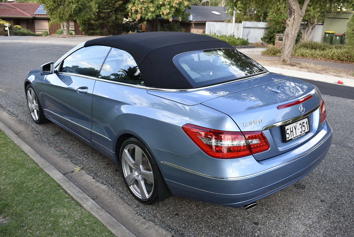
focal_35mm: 33
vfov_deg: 40.0
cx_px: 177
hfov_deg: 57.2
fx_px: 325
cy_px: 118
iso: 280
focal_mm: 22
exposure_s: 1/250
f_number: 5.6
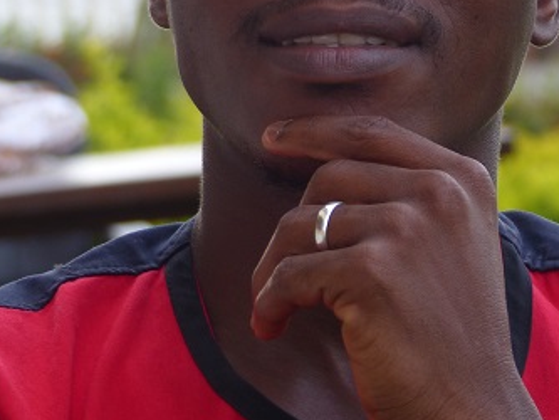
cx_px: 492
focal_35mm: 315
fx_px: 5089
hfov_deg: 6.3
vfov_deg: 4.7
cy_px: 58
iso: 100
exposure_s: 1/100
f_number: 2.8
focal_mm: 27
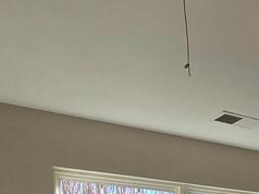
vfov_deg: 20.9
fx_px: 419
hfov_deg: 27.3
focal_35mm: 56
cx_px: 356
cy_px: 314
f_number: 2.2
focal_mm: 2.2
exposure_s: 1/309
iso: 50
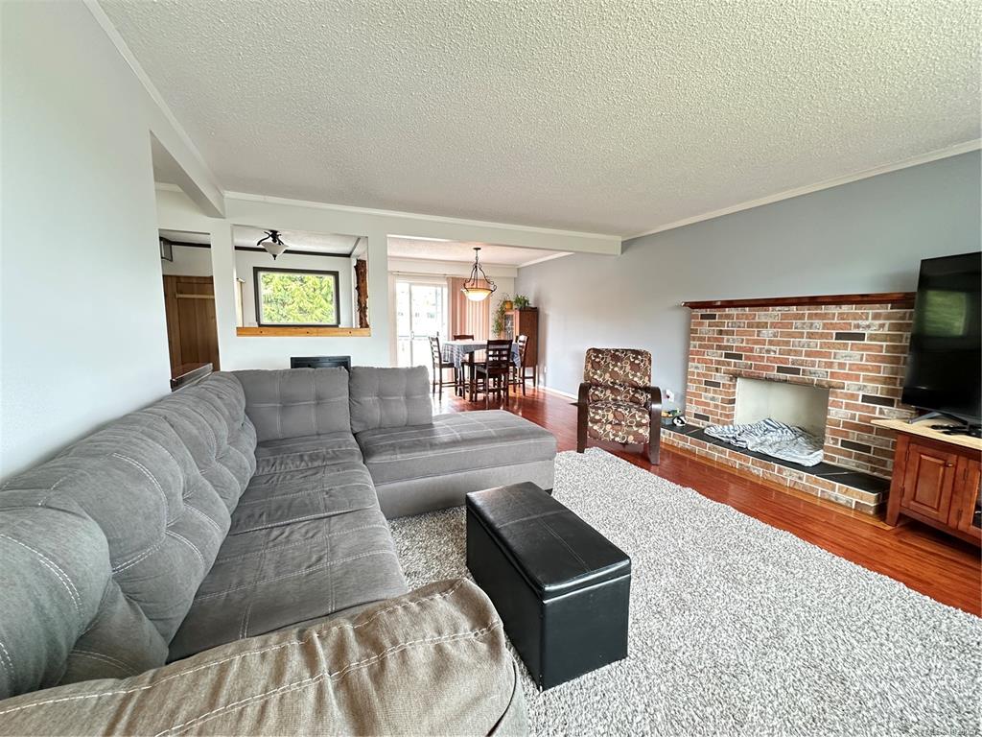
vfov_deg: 85.7
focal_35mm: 14
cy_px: 368
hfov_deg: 102.1
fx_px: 397
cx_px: 491
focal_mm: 2.22
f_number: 2.2
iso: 320
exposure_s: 1/60
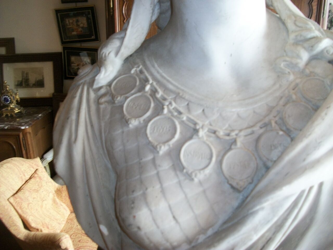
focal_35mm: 32
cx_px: 166
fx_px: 308
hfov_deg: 56.8
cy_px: 125
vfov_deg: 44.2
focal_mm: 5.7
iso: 160
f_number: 2.9
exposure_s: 1/30
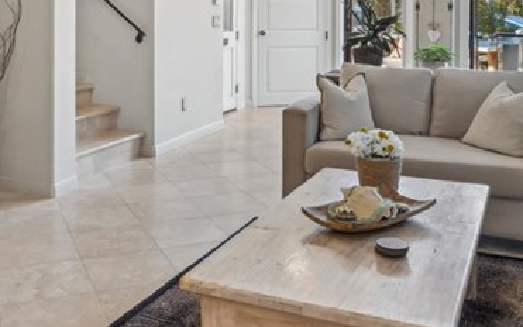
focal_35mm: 45
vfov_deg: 27.0
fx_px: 642
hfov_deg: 44.2
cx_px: 216
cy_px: -3
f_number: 9
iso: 200
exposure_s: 1/13
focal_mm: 16
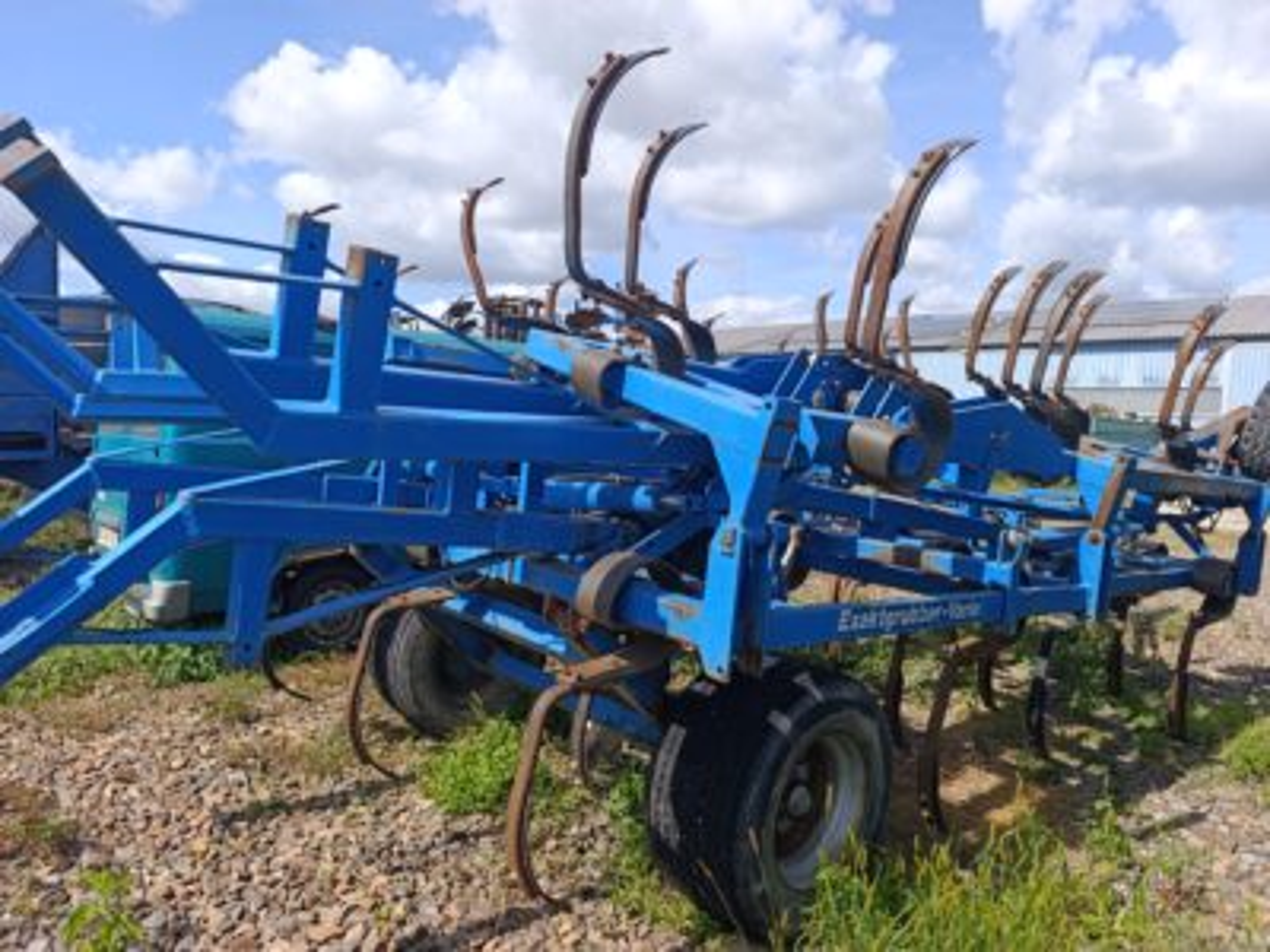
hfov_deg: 73.9
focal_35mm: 23
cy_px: 476
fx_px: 844
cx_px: 635
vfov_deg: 58.9
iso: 50
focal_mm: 6.14
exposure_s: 1/552
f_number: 1.6
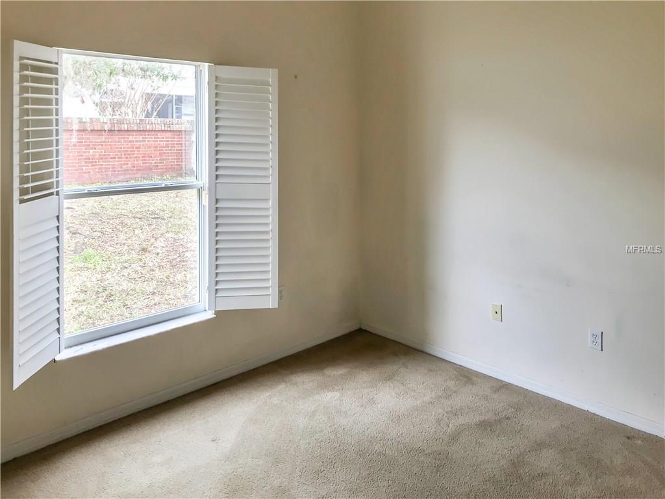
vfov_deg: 49.7
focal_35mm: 28
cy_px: 250
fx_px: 538
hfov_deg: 63.4
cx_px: 332
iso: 25
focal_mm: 3.99
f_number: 1.8
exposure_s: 1/60
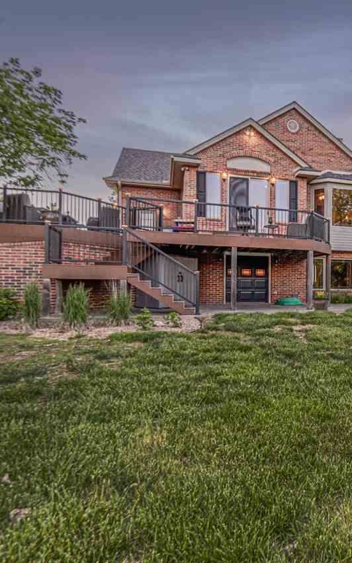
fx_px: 353
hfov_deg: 49.9
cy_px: 282
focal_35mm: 23
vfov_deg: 77.2
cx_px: 281
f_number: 7.1
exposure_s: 1/100
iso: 400
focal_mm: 10
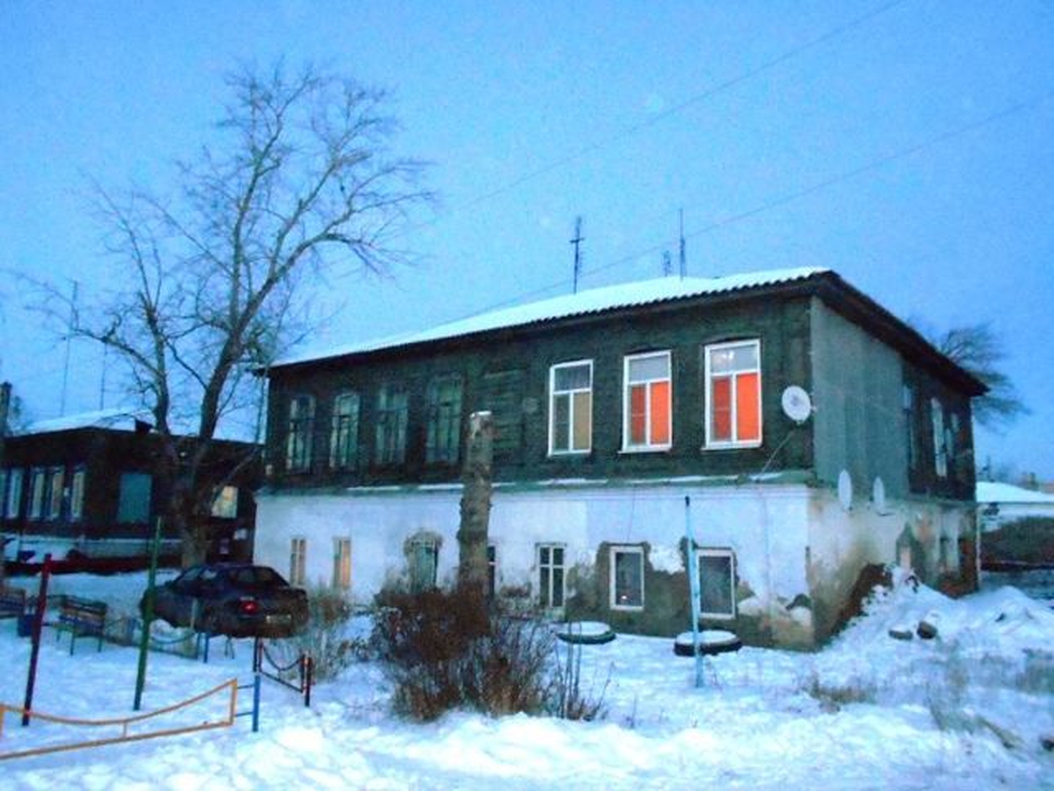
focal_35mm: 26
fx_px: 792
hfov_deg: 67.3
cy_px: 396
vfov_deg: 53.1
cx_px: 527
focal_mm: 4.6
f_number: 3.2
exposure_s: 1/25
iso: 1600
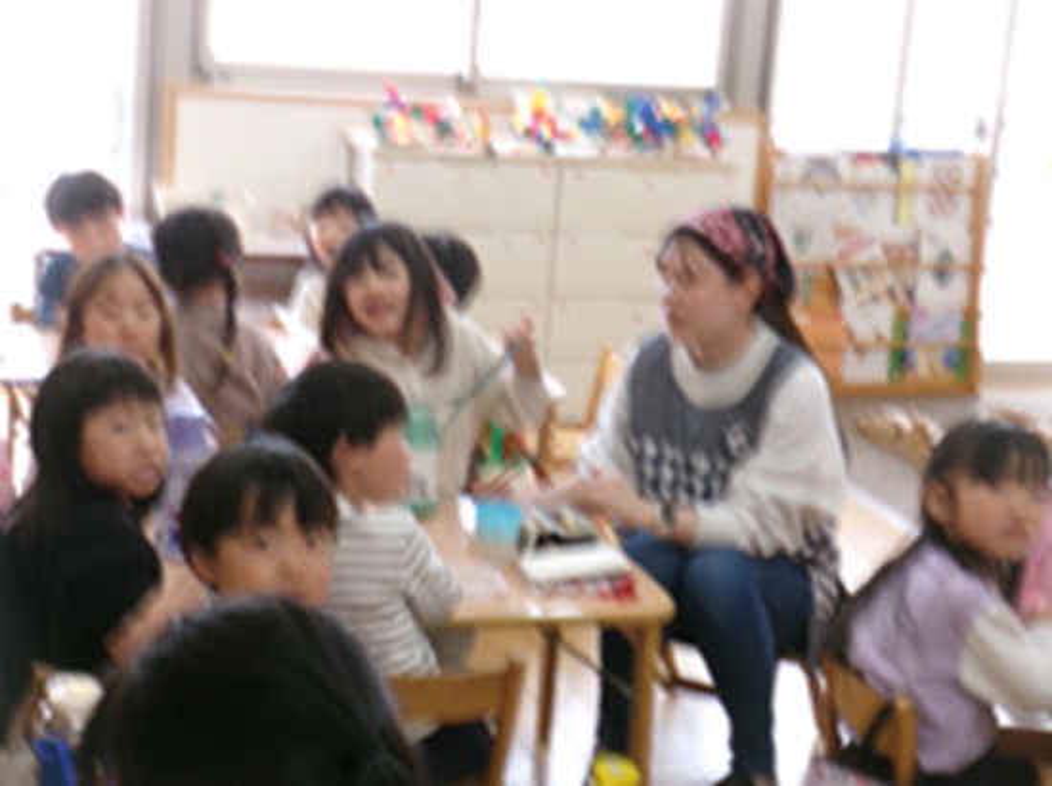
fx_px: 2367
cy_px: 393
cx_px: 526
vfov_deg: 18.9
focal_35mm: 78
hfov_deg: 25.1
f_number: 5.4
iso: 199
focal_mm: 14
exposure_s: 1/34
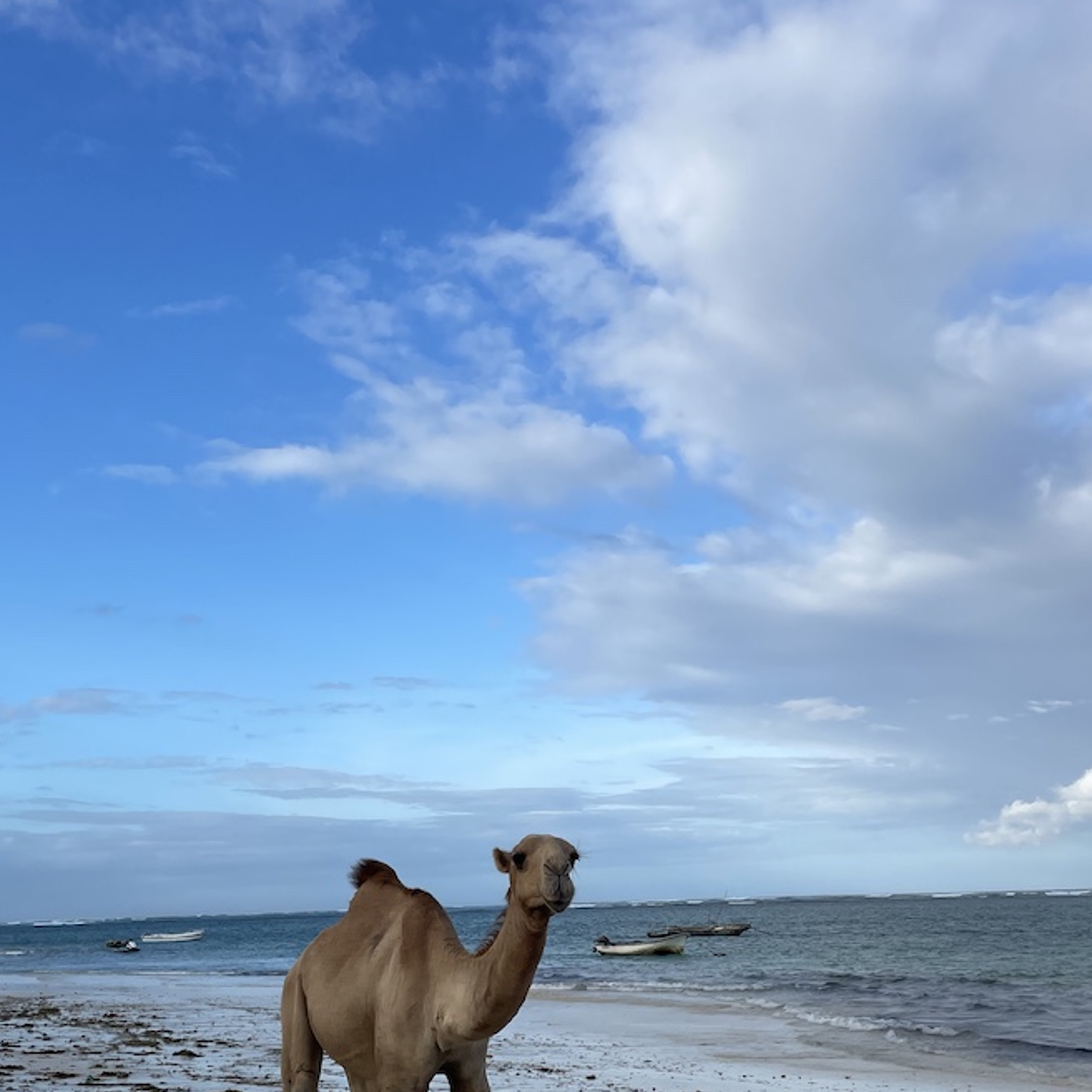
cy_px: 735
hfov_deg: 40.0
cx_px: 570
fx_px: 1499
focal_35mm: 42
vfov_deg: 39.5
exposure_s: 1/2817
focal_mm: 4.2
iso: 32
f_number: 1.6
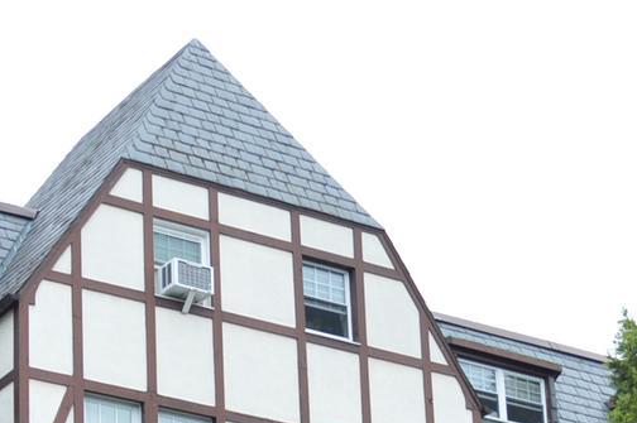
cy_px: 748
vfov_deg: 10.6
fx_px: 2157
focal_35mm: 122
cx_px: -142
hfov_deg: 16.1
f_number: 5
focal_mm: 20
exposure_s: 1/100
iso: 400
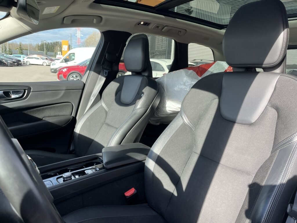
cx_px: 148
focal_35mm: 26
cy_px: 112
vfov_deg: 53.1
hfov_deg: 67.3
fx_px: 223
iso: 50
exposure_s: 1/449
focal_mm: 5.1
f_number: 1.6
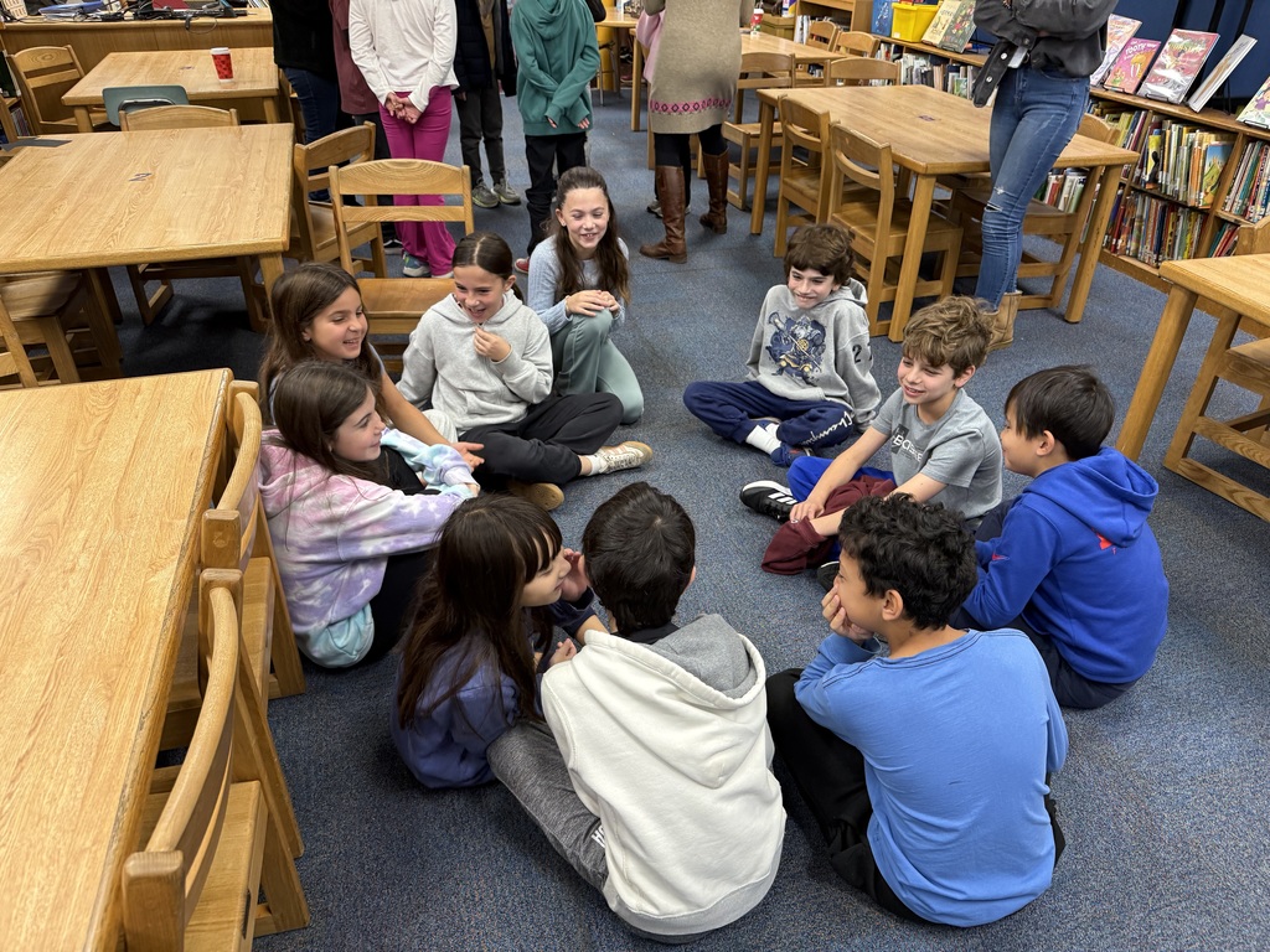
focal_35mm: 24
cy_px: 476
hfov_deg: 71.6
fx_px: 881
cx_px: 635
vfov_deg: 56.8
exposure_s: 1/60
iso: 200
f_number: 1.78
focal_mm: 6.76
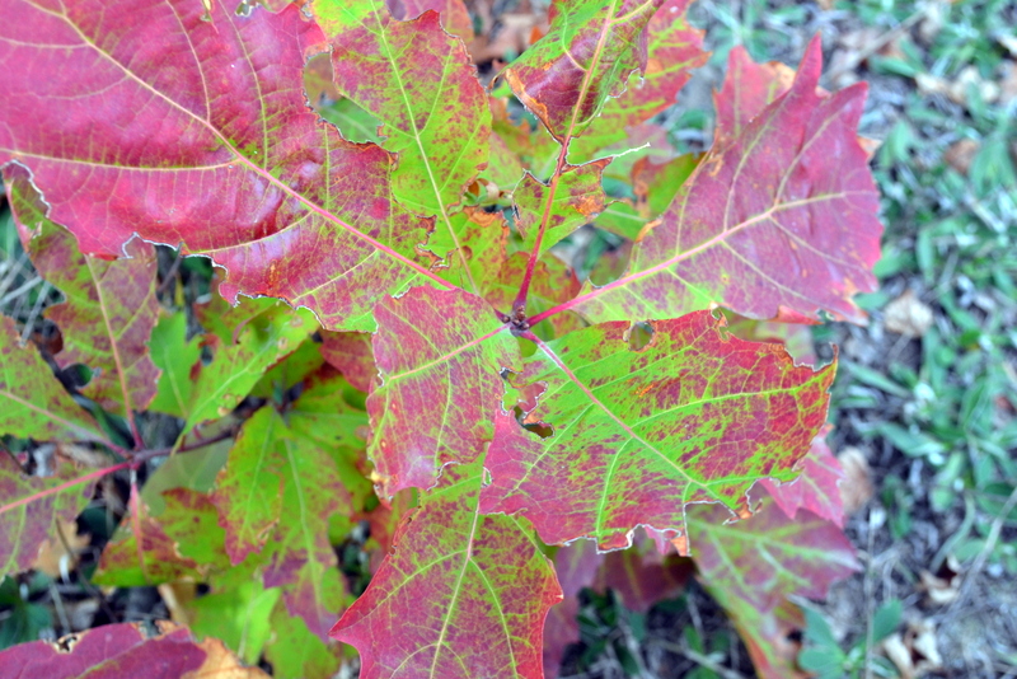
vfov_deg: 25.1
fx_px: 1526
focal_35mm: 54
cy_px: 340
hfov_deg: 36.9
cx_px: 508
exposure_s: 1/100
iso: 400
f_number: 8
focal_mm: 36
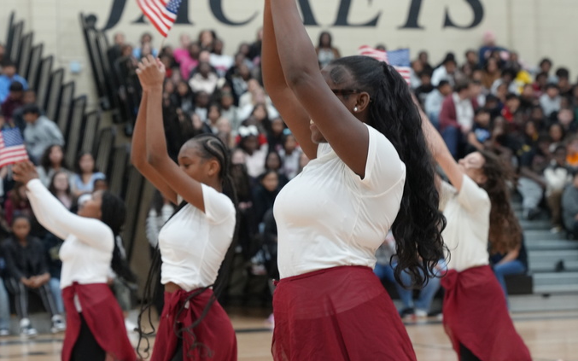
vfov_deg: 12.1
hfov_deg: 19.3
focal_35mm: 108
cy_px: 150
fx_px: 1701
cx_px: 287
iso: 2500
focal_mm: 70
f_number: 4
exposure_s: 1/160
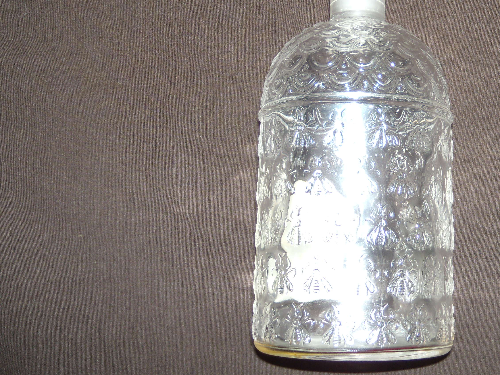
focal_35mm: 52
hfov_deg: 36.4
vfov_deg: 27.8
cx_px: 336
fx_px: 751
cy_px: 119
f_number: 3.6
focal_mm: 6.4
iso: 80
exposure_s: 1/30
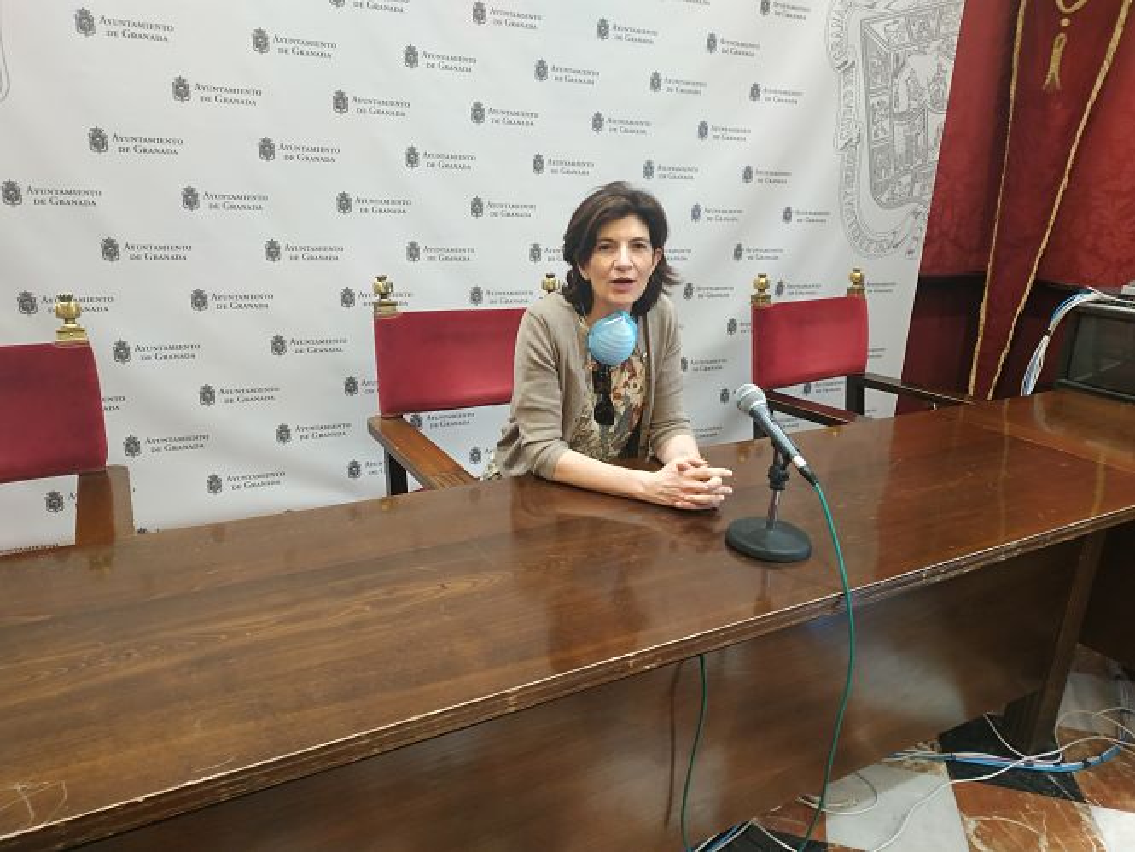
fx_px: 787
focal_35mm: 24
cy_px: 426
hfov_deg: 71.6
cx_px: 568
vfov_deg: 56.8
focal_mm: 3.94
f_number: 1.9
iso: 400
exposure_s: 1/20
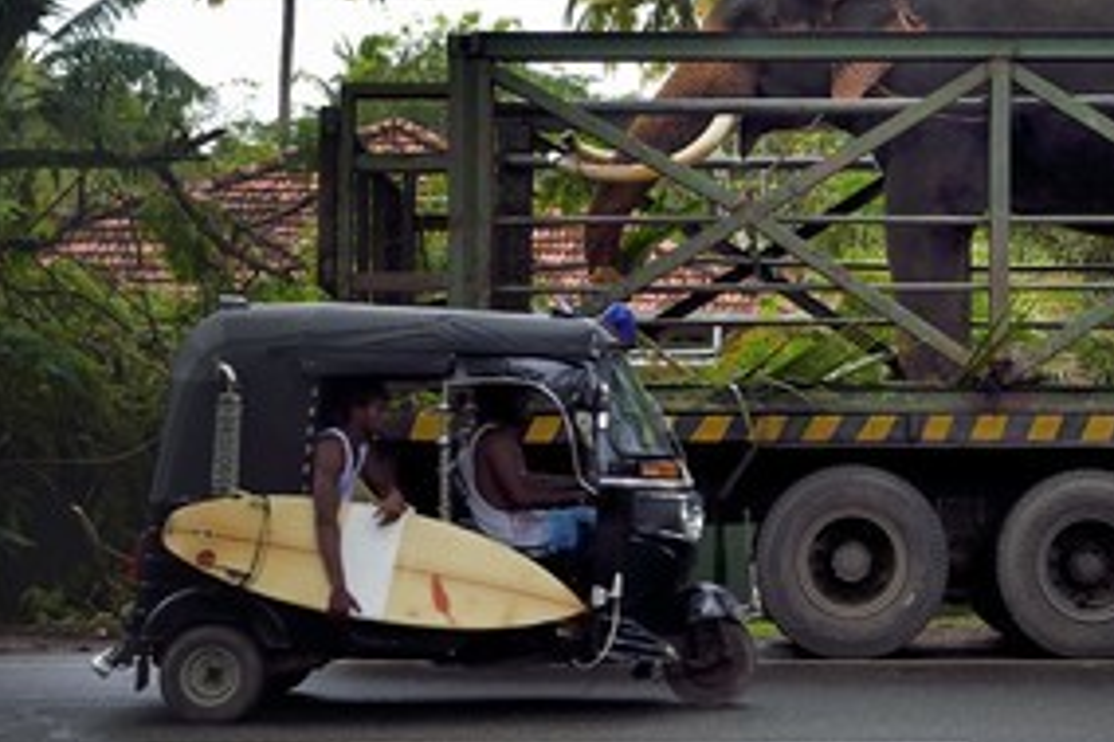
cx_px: 808
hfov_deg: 29.3
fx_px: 2103
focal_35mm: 68
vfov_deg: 19.9
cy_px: 251
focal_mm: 46
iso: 800
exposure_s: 1/500
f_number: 5
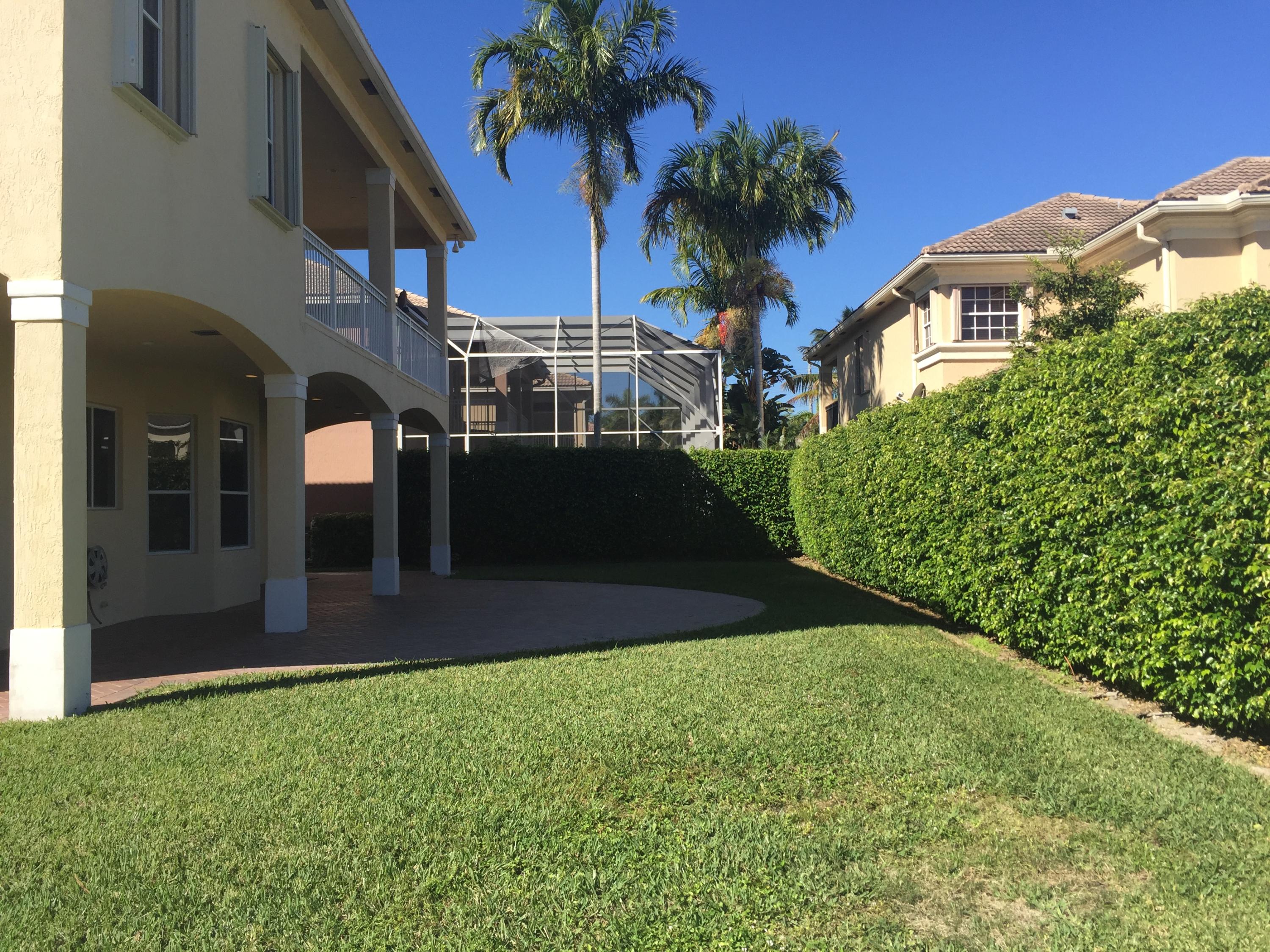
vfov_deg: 48.2
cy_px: 476
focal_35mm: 29
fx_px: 1064
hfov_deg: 61.7
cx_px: 635
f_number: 2.2
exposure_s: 1/1412
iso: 32
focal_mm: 4.15
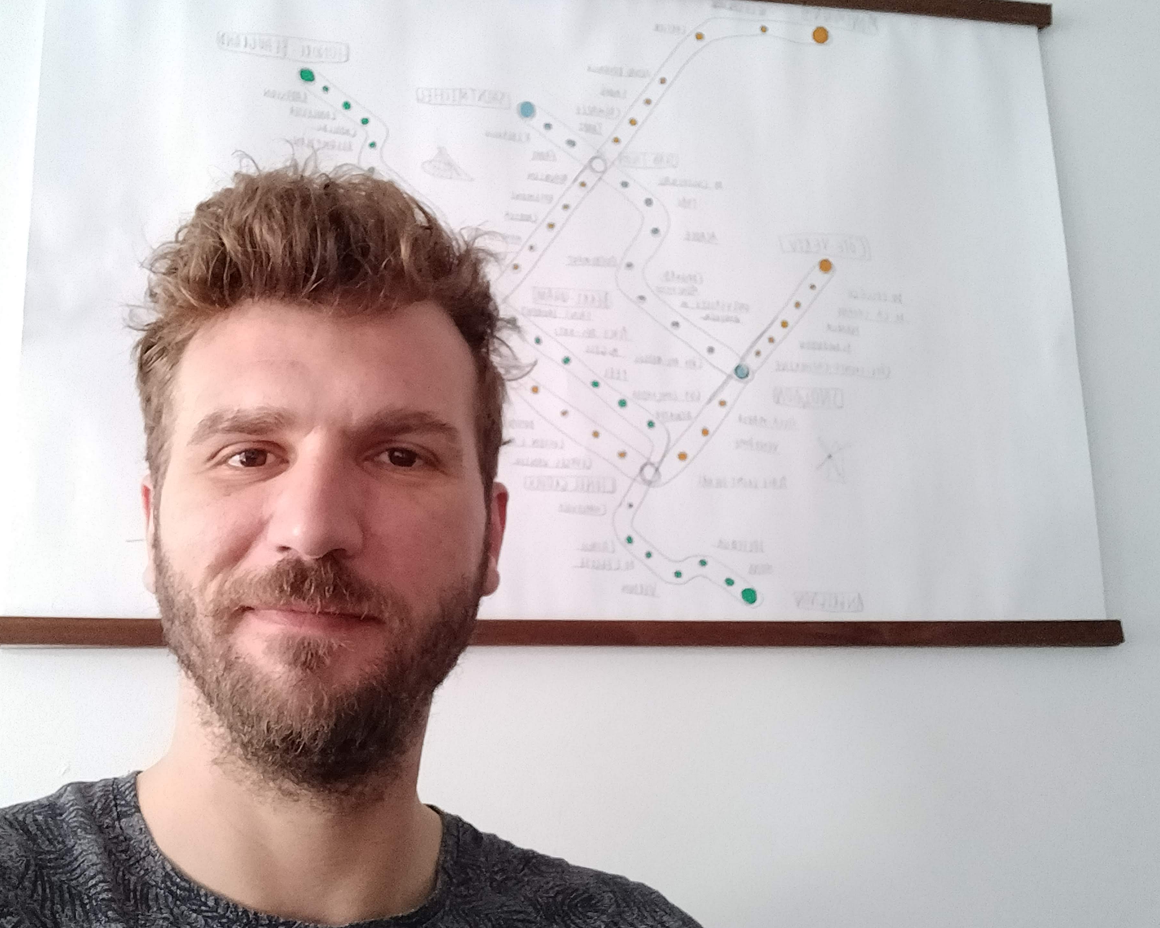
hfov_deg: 67.7
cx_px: 493
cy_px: 468
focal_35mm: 25
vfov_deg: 56.8
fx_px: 858
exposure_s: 1/20
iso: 800
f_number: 2
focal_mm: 3.52
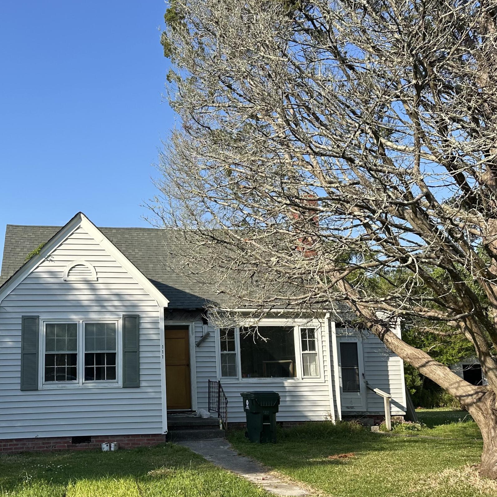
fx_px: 650
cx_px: 136
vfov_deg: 41.8
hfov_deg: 40.9
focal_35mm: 40
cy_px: 274
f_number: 1.78
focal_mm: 6.86
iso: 80
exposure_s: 1/2882
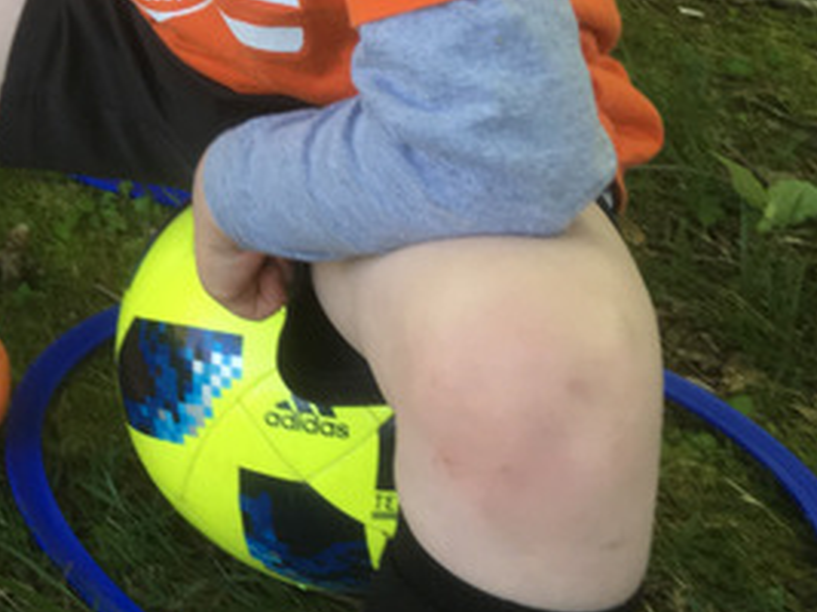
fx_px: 2052
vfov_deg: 16.1
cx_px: -306
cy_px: -162
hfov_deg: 20.2
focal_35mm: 87
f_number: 2.2
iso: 40
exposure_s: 1/120
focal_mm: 4.15
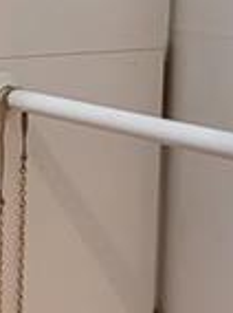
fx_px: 1269
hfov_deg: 9.4
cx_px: -323
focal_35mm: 141
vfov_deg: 14.0
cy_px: 225
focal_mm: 4.25
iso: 250
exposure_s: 1/40
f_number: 1.8
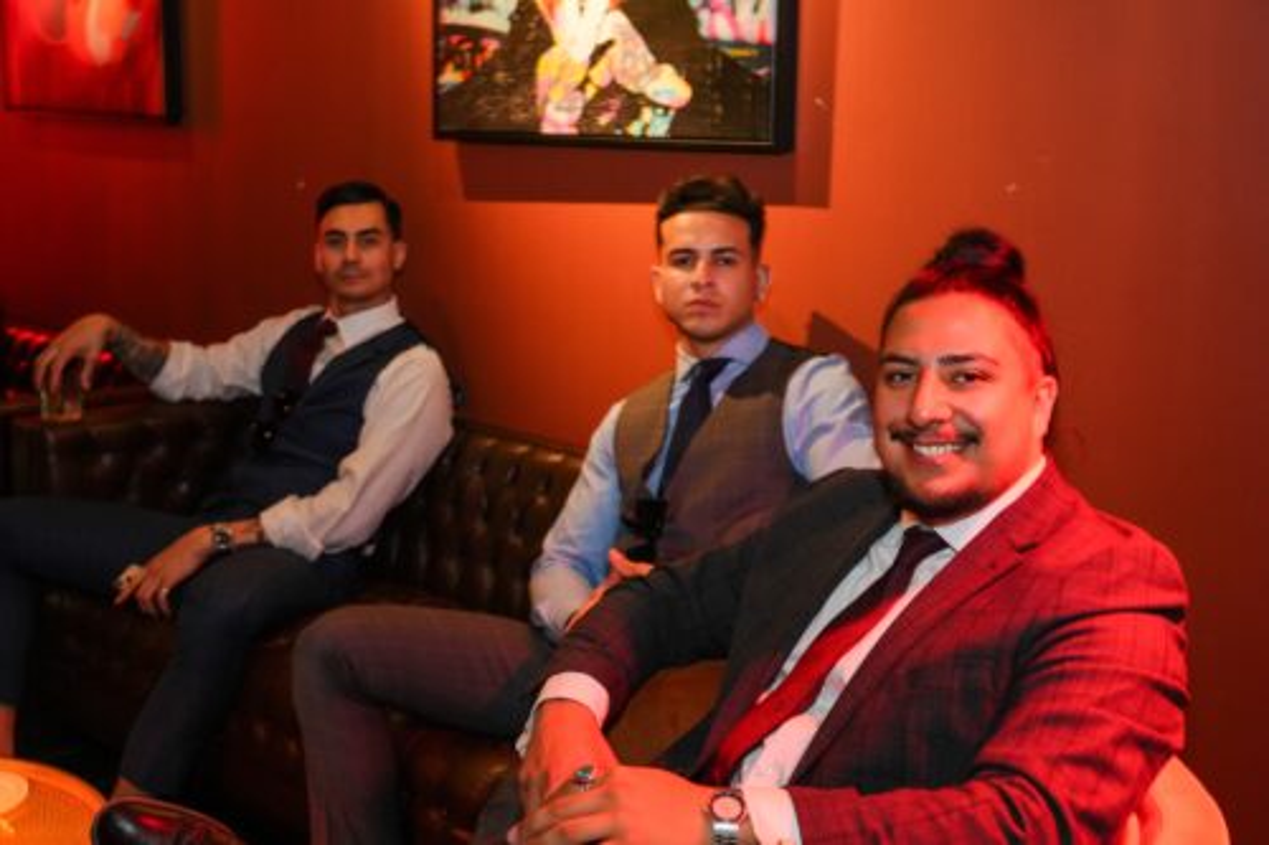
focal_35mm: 43
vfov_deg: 31.2
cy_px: 422
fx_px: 1515
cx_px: 634
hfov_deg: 45.4
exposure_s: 1/15
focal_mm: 43
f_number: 5.6
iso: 3200
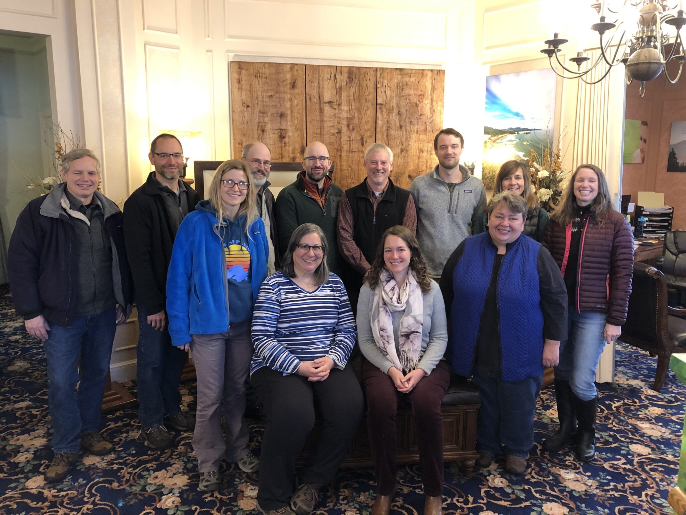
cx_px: 343
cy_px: 258
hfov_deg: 63.4
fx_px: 555
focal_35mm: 28
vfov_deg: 49.7
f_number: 1.8
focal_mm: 3.99
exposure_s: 1/15
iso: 64
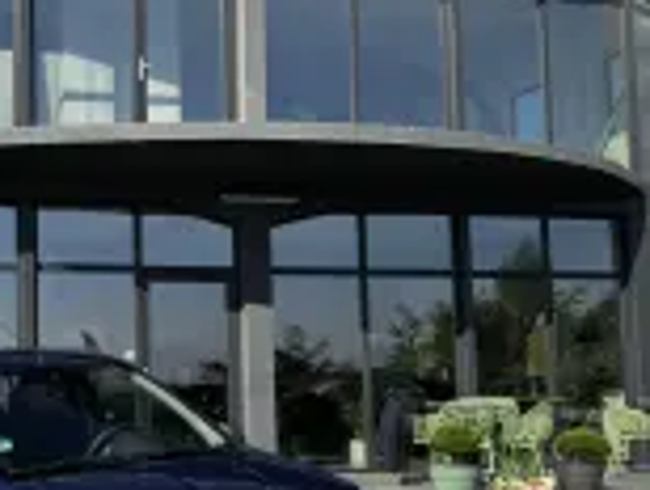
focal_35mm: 56
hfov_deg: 32.6
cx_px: 63
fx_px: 1053
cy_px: 296
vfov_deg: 26.1
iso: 80
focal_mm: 6.76
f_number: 1.78
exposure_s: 1/3247
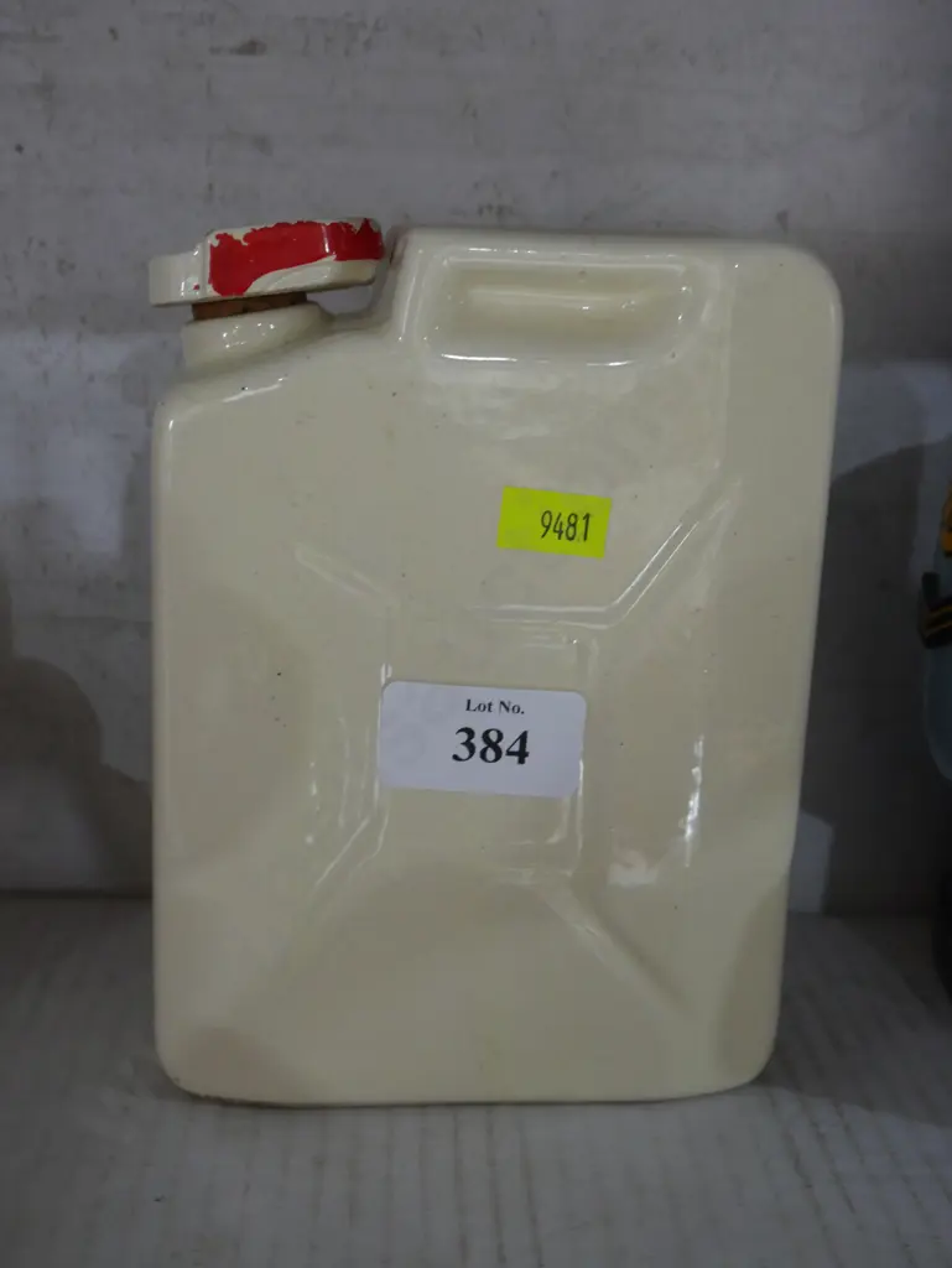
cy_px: 634
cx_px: 476
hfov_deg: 31.5
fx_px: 1685
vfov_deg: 41.2
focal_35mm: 46
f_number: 5.1
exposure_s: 1/60
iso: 2000
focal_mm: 23
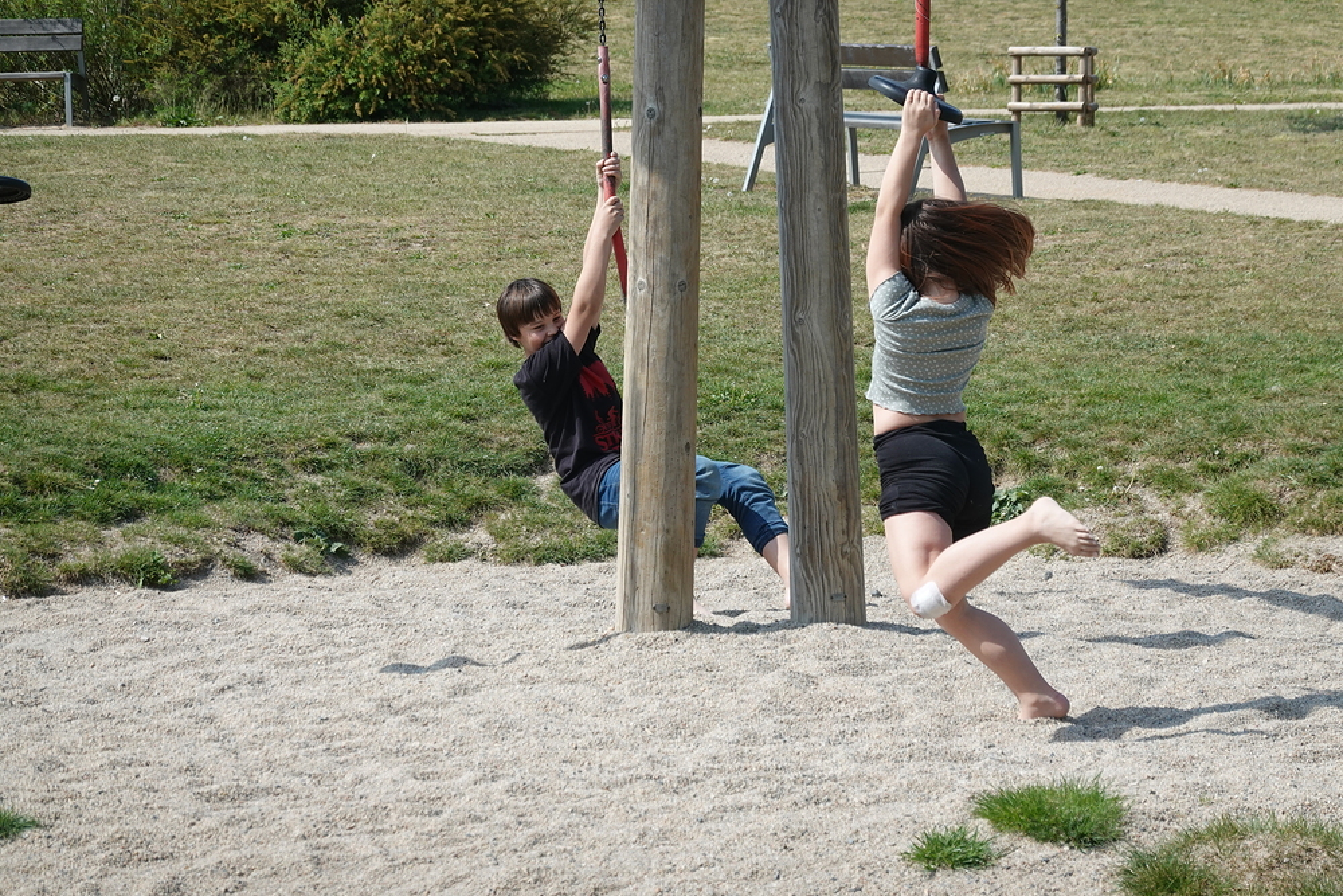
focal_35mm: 139
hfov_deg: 14.8
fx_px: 5186
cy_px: 448
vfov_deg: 9.9
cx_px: 672
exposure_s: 1/640
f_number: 4.5
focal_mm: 50.65
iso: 125
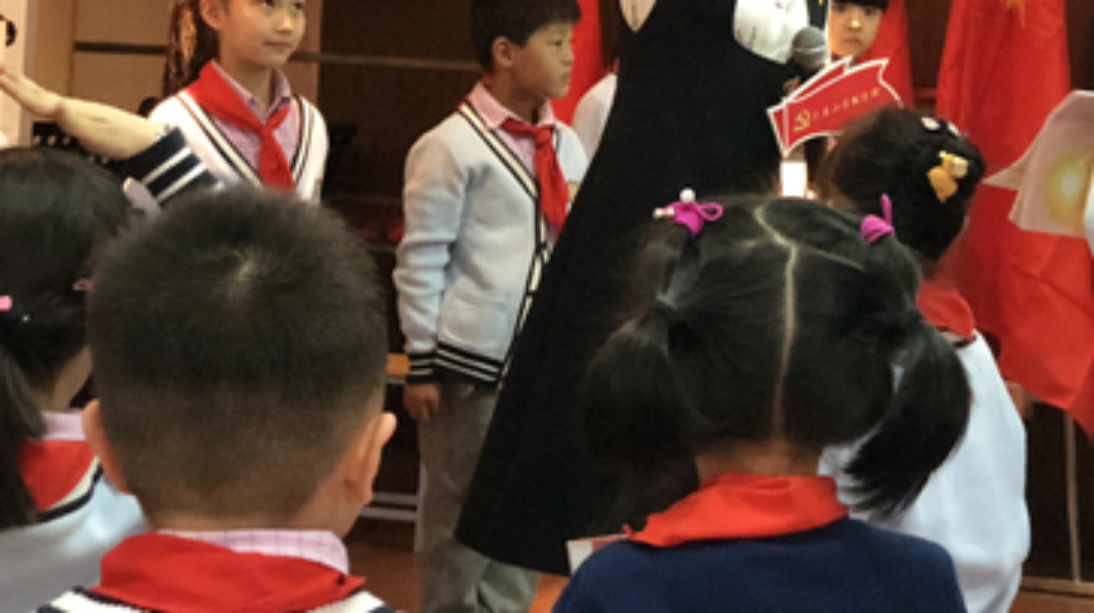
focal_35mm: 103
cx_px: 892
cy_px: 97
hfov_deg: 20.5
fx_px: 2986
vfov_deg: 11.7
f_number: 2.8
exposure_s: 1/50
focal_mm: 6.6
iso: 1250
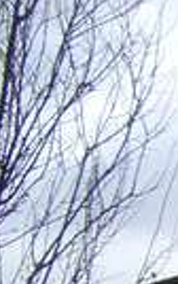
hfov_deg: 4.7
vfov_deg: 8.6
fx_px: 1867
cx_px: 835
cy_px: 345
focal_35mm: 241
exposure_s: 1/320
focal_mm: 6.2
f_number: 4.3
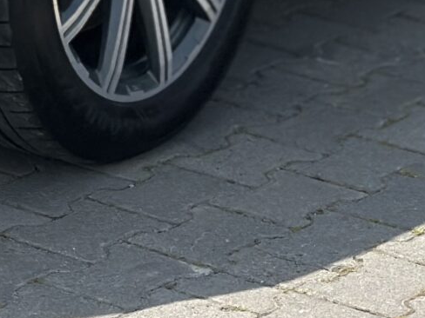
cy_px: -490
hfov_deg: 7.8
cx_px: 38
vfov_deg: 5.6
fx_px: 3094
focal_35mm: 252
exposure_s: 1/5556
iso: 100
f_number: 1.78
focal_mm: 6.86
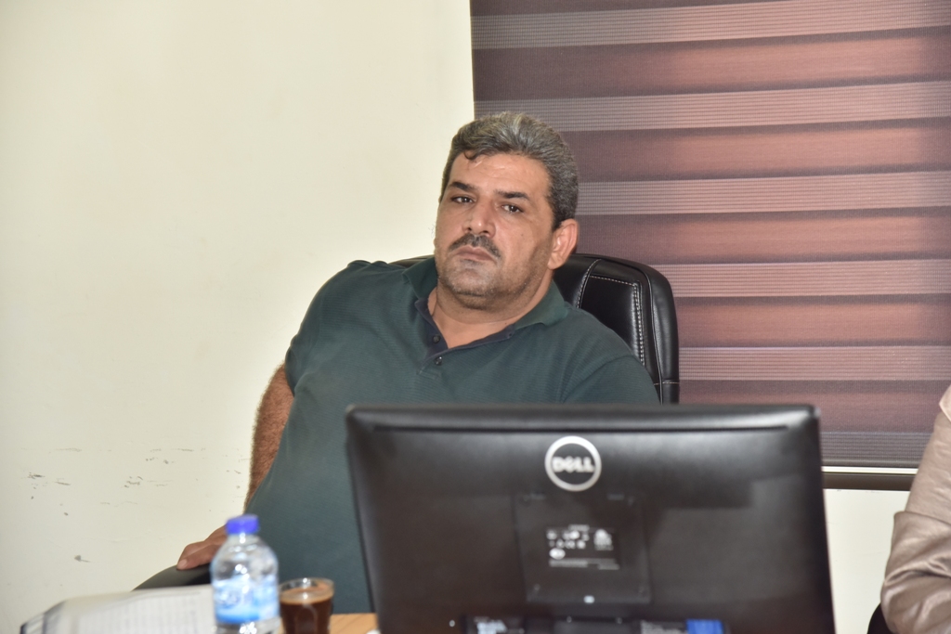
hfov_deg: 21.5
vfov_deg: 14.4
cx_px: 476
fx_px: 2510
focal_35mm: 95
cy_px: 317
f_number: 5.6
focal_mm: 95
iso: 1600
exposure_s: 1/60
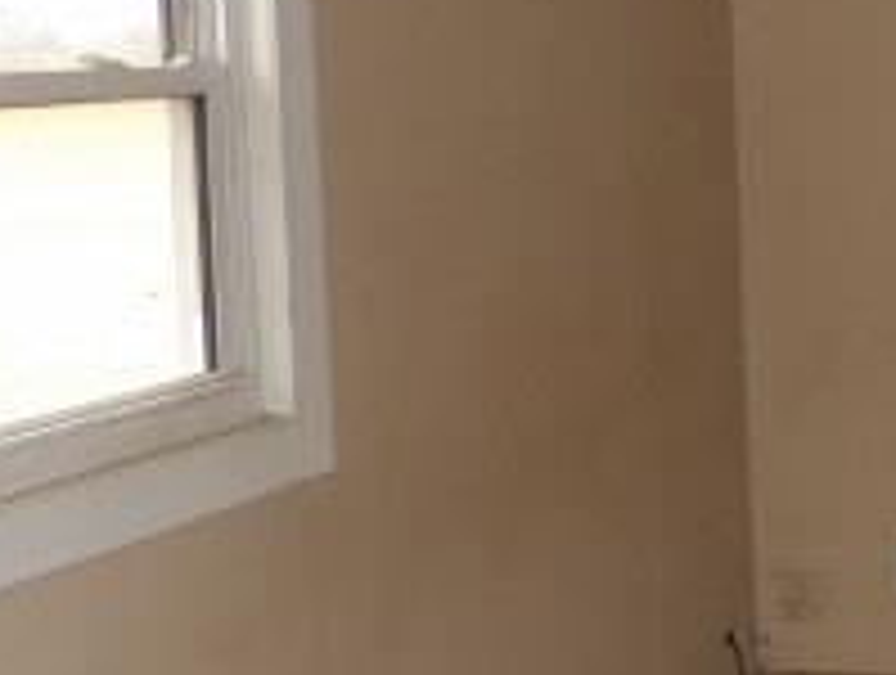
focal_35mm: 77
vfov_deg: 19.0
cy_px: 112
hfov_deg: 23.7
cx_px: 986
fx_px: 1997
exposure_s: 1/33
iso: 200
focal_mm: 4.3
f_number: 3.2
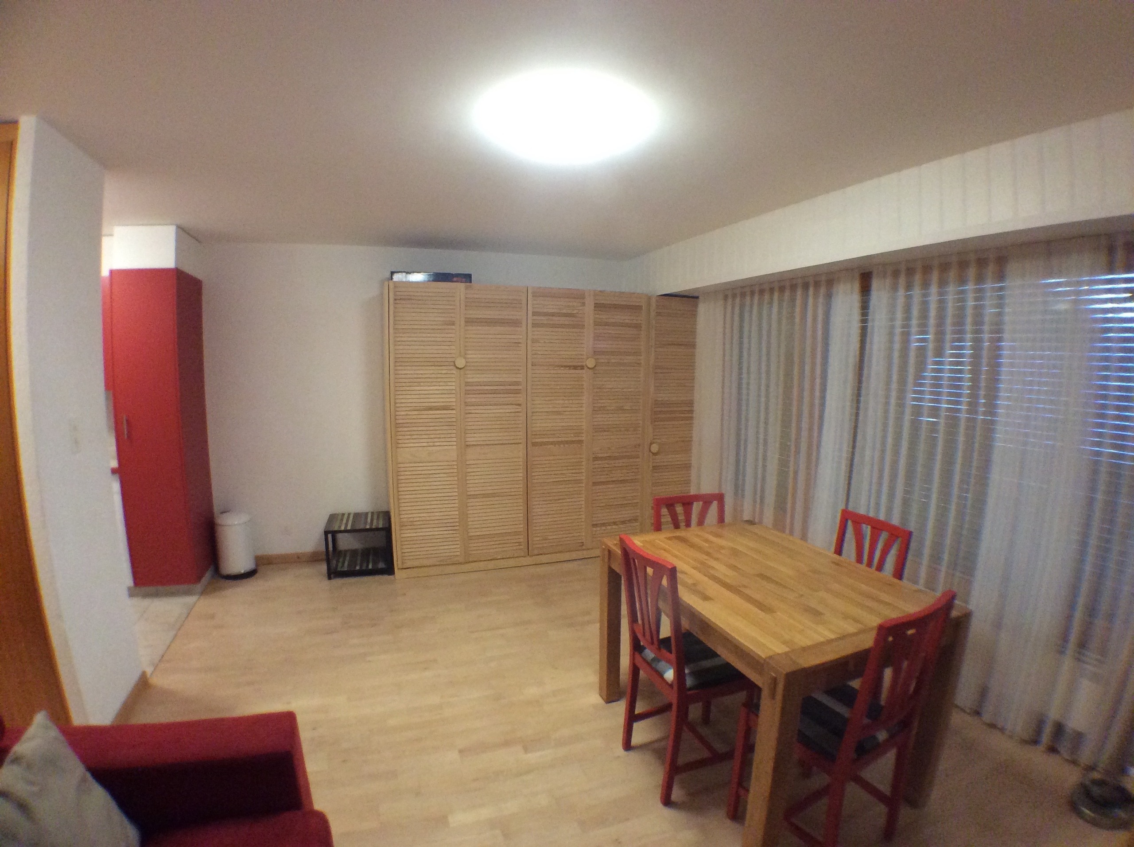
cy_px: 424
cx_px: 567
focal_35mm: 32
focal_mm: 3.3
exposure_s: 1/25
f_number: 2.4
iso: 250
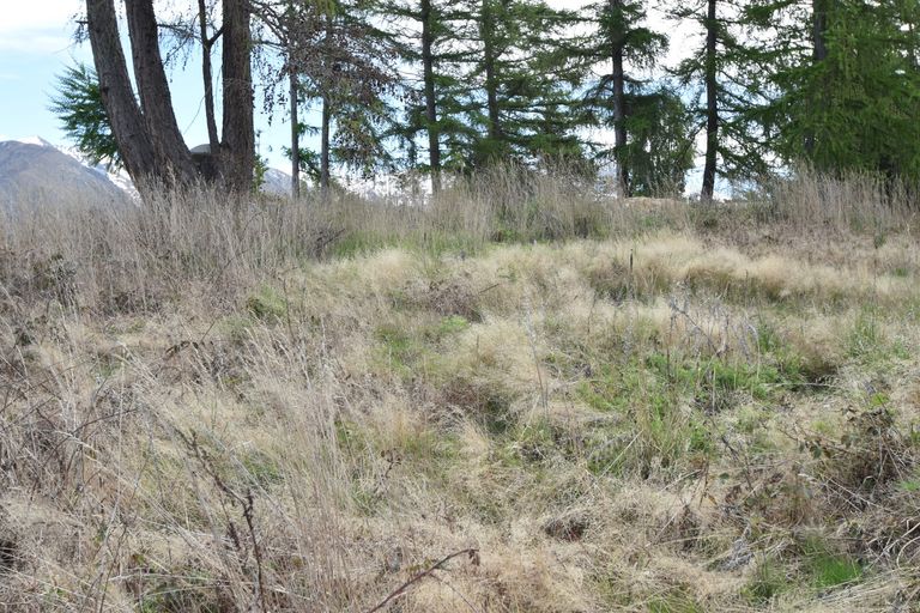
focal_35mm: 36
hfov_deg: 53.1
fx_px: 920
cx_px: 460
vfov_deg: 36.9
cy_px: 306
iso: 200
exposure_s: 1/250
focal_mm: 24
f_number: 8
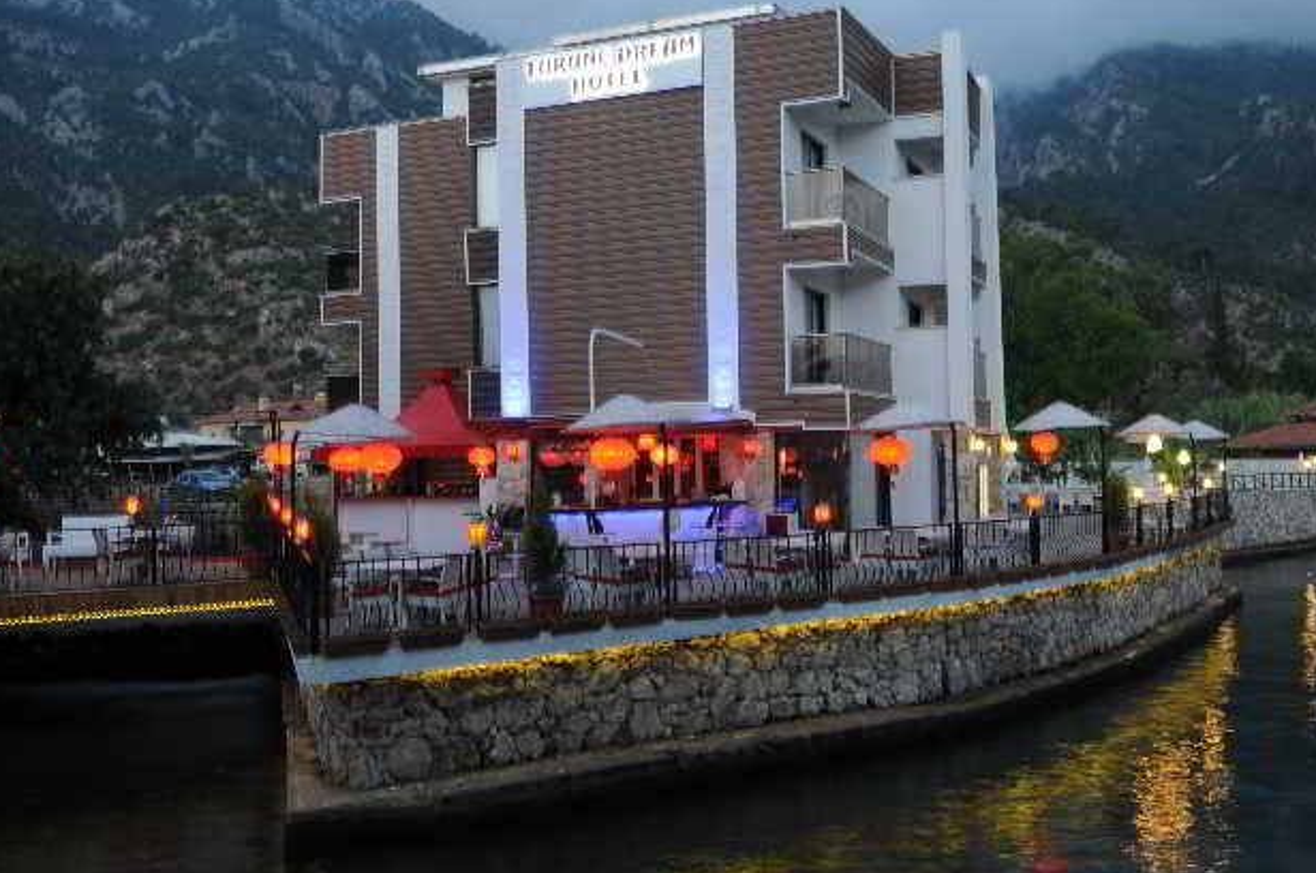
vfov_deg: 34.1
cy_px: 416
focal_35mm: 39
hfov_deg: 49.6
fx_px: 1423
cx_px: 691
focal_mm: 20
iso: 200
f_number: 11
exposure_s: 1.6
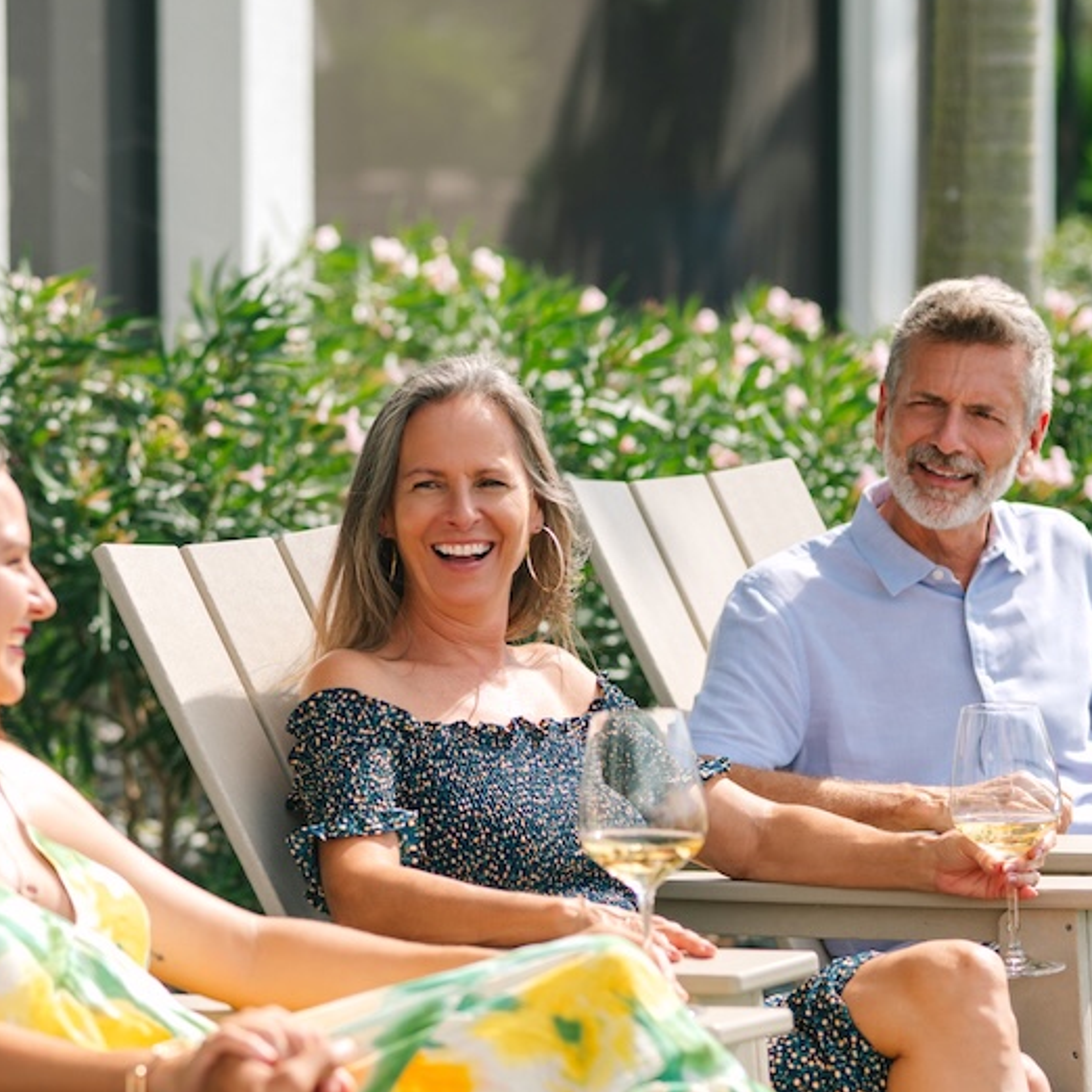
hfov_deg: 10.5
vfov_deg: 10.5
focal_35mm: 166
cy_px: 625
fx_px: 5925
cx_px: 291
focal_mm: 85
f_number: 2.5
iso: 80
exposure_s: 1/2500
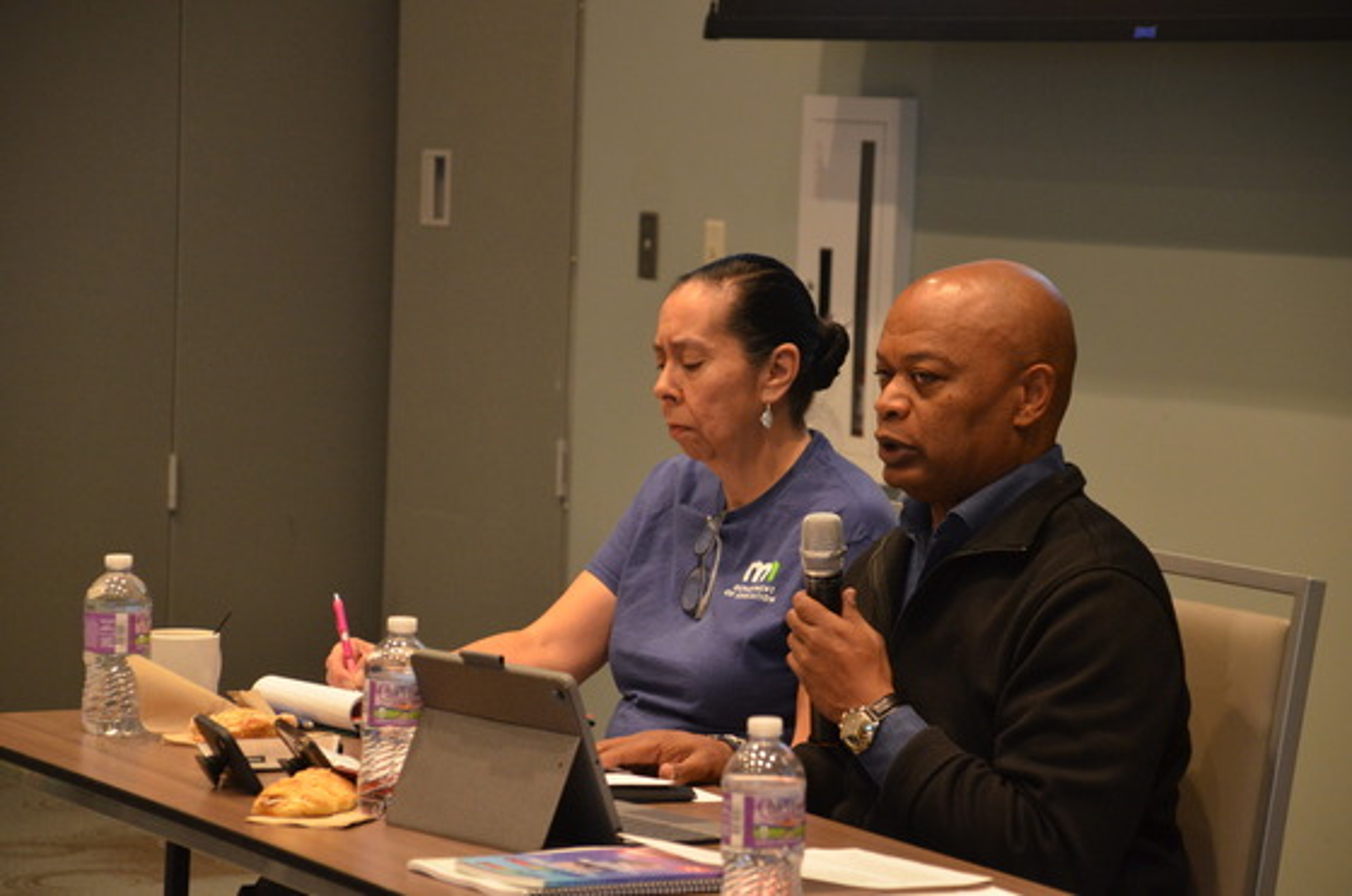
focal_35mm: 129
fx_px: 4835
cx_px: 676
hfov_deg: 15.9
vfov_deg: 10.6
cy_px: 448
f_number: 5.3
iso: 1600
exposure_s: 1/100
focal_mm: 86
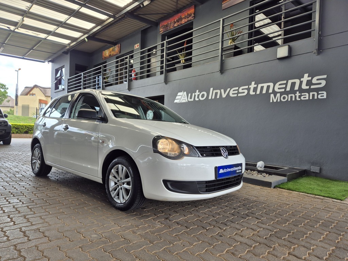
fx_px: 231
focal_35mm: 23
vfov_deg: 58.9
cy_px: 130
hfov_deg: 73.9
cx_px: 174
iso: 25
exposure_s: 1/270
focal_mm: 5.4
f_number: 1.8
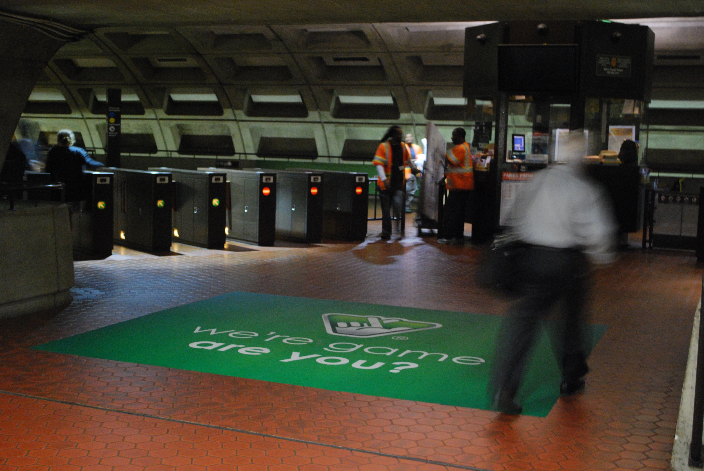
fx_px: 940
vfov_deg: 28.2
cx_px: 352
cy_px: 236
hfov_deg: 41.1
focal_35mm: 48
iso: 1600
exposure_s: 1/6
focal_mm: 32
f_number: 5
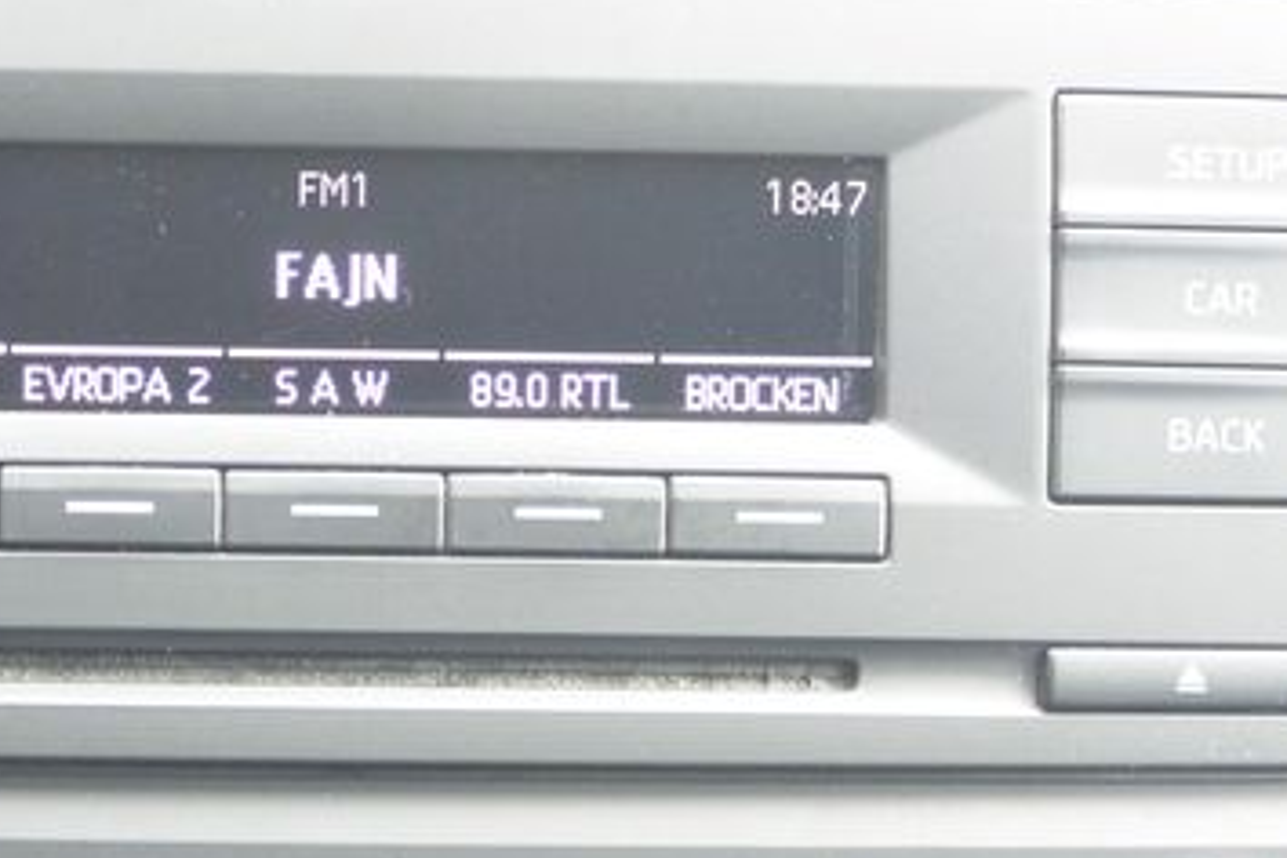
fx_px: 2788
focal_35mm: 78
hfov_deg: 25.6
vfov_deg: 17.0
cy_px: 929
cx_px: 291
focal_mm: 10
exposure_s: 1/60
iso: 800
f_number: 3.5
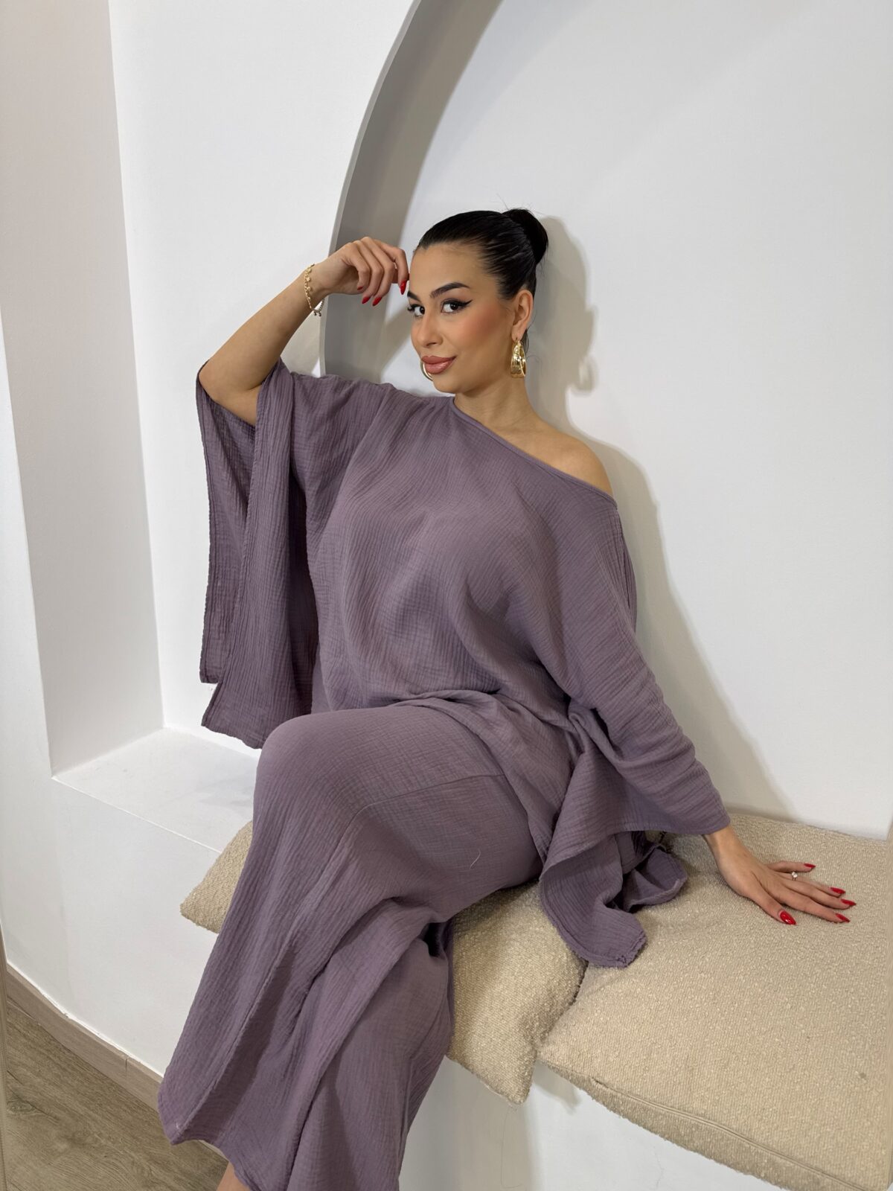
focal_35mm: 24
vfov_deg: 71.6
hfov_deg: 56.8
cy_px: 596
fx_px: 826
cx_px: 446
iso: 50
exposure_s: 1/100
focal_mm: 6.76
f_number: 1.78
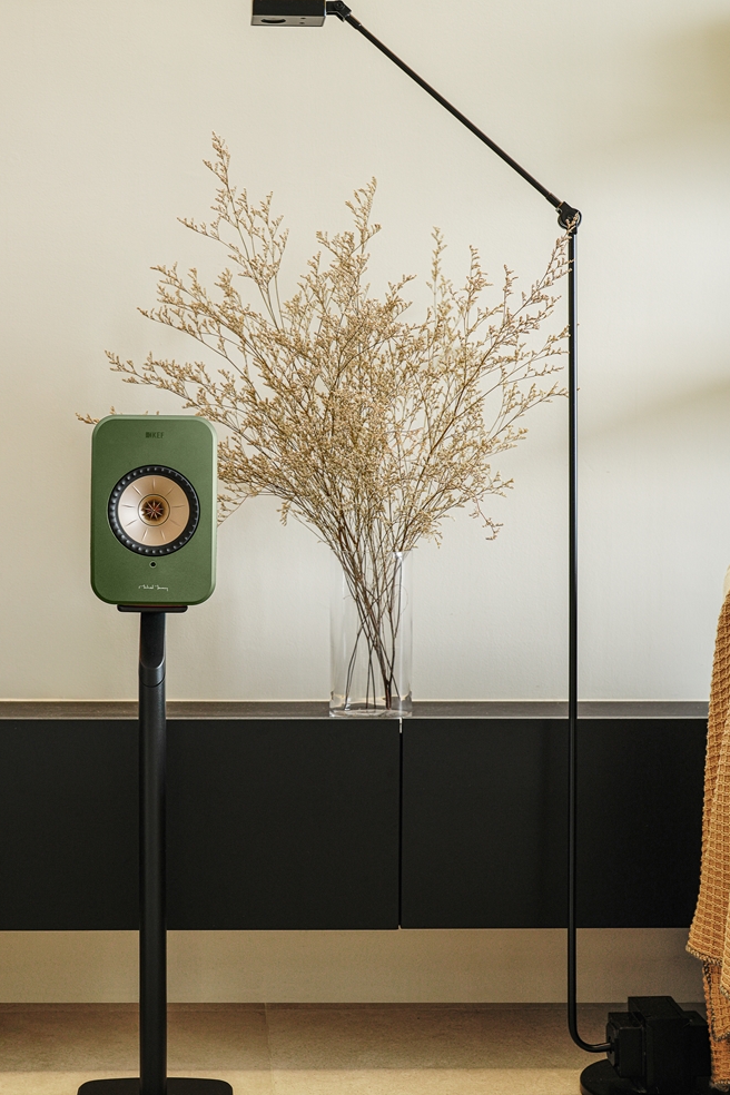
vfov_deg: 32.9
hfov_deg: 22.2
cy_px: 568
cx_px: 306
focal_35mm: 61
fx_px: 1855
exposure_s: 1/5
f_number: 5
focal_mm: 50
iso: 100
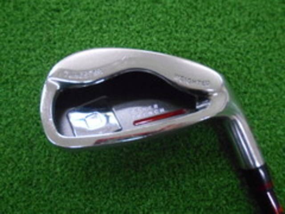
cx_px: 142
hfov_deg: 67.3
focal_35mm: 26
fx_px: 214
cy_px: 107
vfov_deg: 53.1
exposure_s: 1/100
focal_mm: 4.6
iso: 800
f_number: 3.2
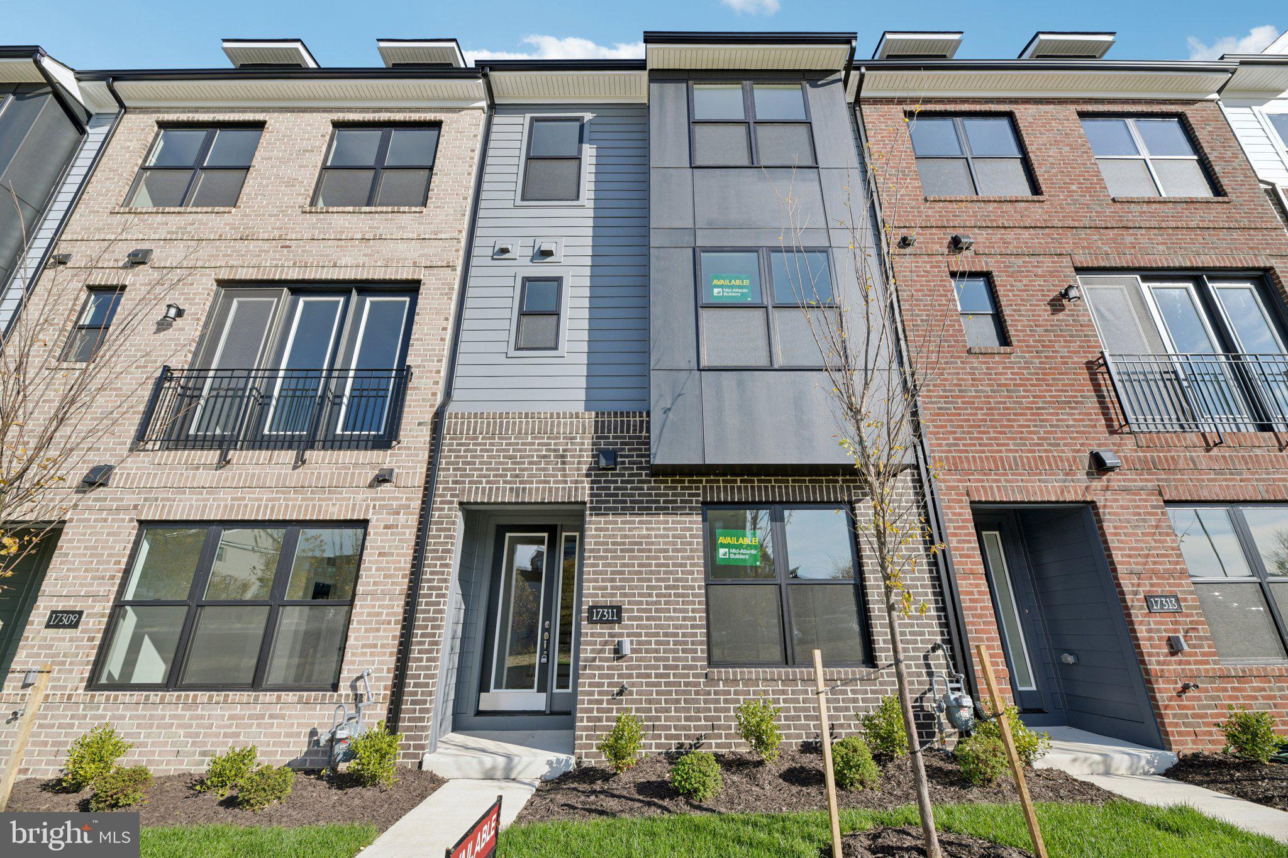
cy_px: 429
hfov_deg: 104.3
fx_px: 501
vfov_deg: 81.2
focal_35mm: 14
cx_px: 644
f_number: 8
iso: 100
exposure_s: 1/200
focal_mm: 14
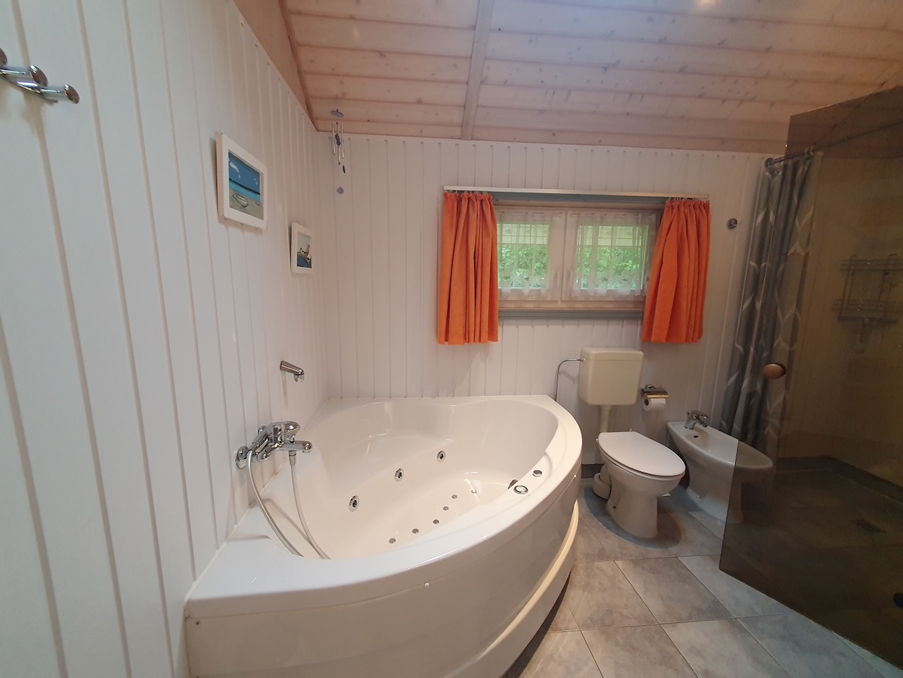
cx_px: 452
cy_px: 339
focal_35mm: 13
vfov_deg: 90.0
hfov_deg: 106.2
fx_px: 339
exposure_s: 1/50
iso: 400
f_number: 2.2
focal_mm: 1.8
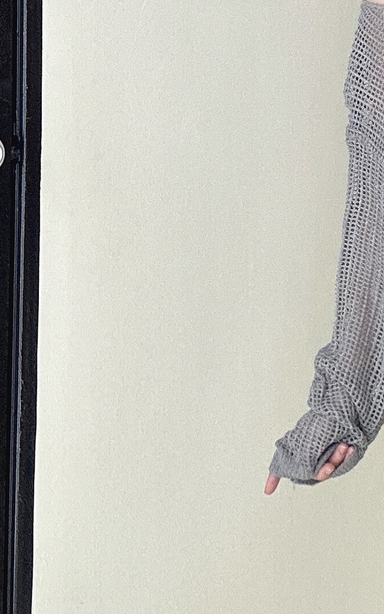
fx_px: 1088
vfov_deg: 31.3
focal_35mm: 65
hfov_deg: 18.2
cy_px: 394
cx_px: 544
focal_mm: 2.69
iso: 80
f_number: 1.9
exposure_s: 1/121
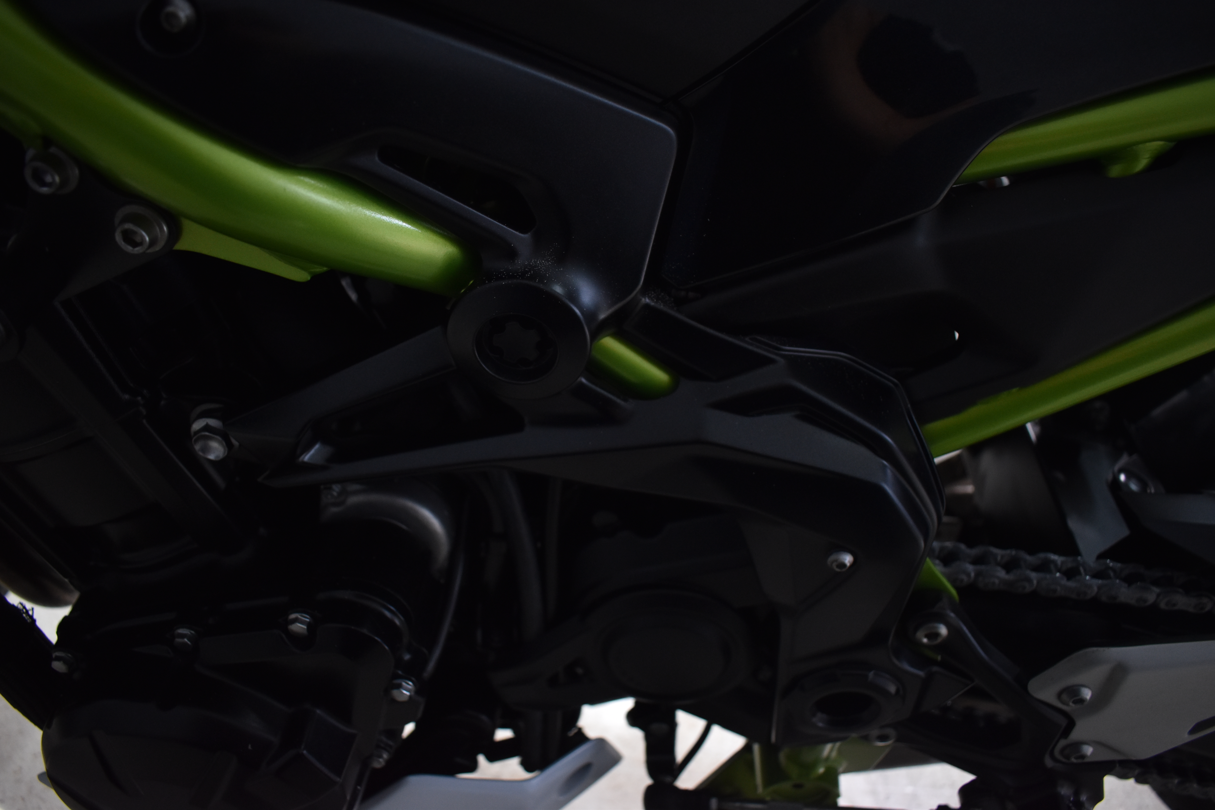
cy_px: 405
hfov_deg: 67.4
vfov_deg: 47.9
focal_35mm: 27
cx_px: 608
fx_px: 911
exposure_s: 1/60
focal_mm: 18
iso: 800
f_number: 3.5
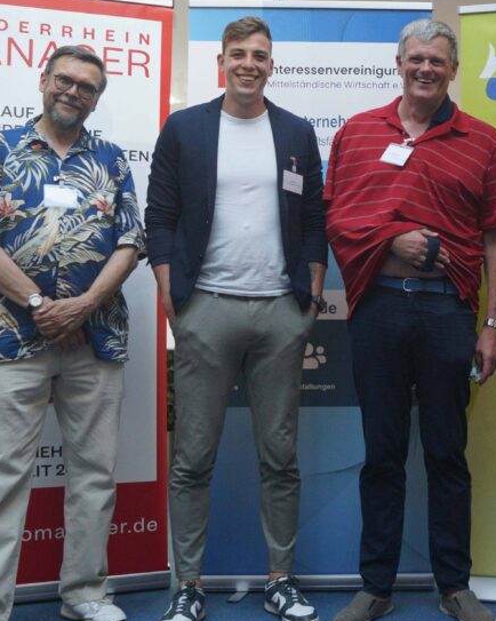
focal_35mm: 56
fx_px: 1028
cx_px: 520
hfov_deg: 25.5
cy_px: 277
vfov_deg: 33.6
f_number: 4
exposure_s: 1/160
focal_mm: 18
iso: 320
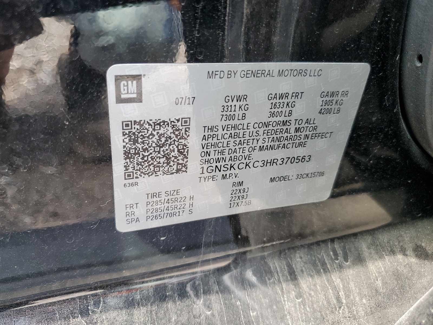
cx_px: 216
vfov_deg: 53.1
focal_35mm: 26
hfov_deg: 67.3
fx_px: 325
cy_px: 162
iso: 93
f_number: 1.5
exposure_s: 1/120
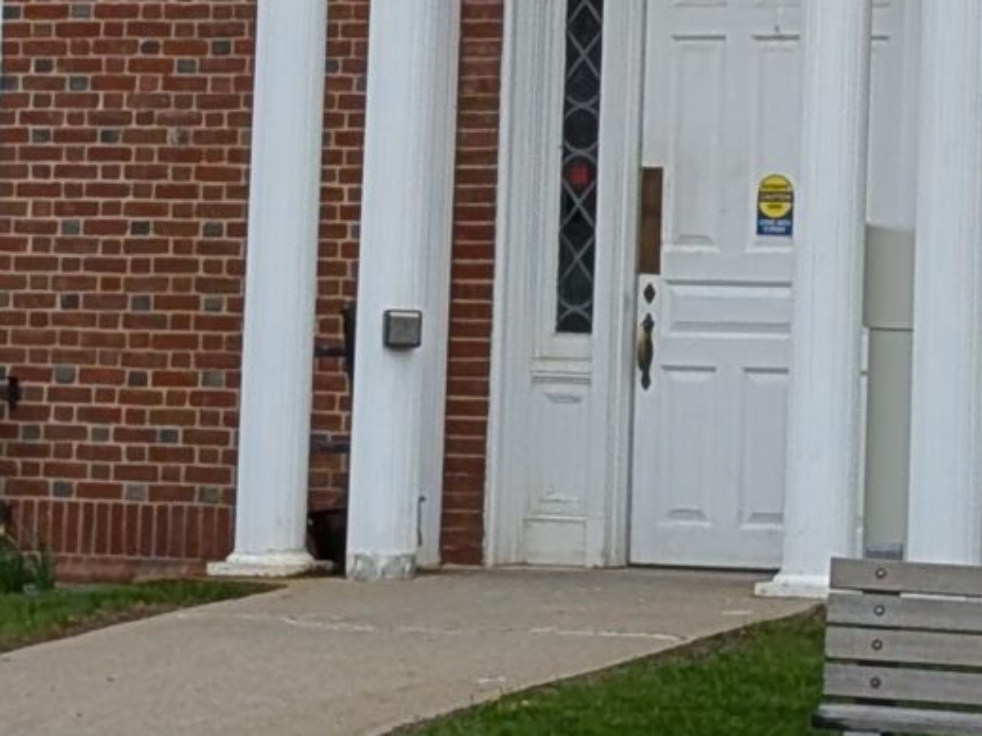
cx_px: 725
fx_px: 6864
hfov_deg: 8.2
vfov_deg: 6.1
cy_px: -447
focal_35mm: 242
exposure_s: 1/873
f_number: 1.68
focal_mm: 6.9
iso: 21
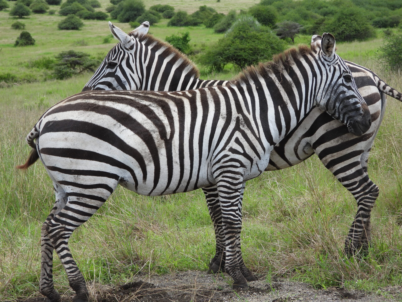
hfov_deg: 20.2
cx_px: 201
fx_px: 1126
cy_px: 151
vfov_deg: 15.2
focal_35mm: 97
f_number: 3.5
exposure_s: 1/400
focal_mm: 17.5
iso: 100
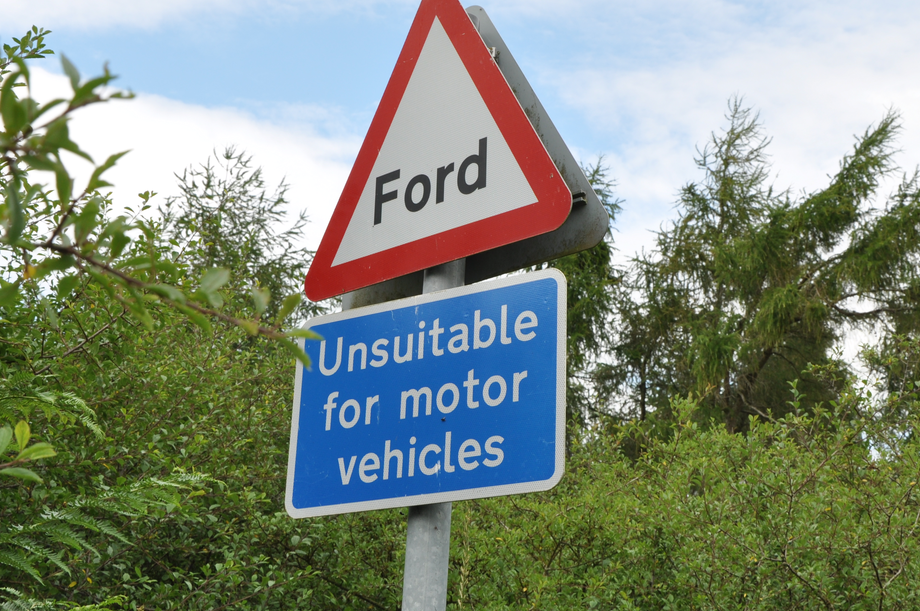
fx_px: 1583
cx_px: 473
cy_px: 277
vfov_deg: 21.8
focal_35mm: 62
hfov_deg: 32.4
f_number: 13
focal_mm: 30
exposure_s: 1/160
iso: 200
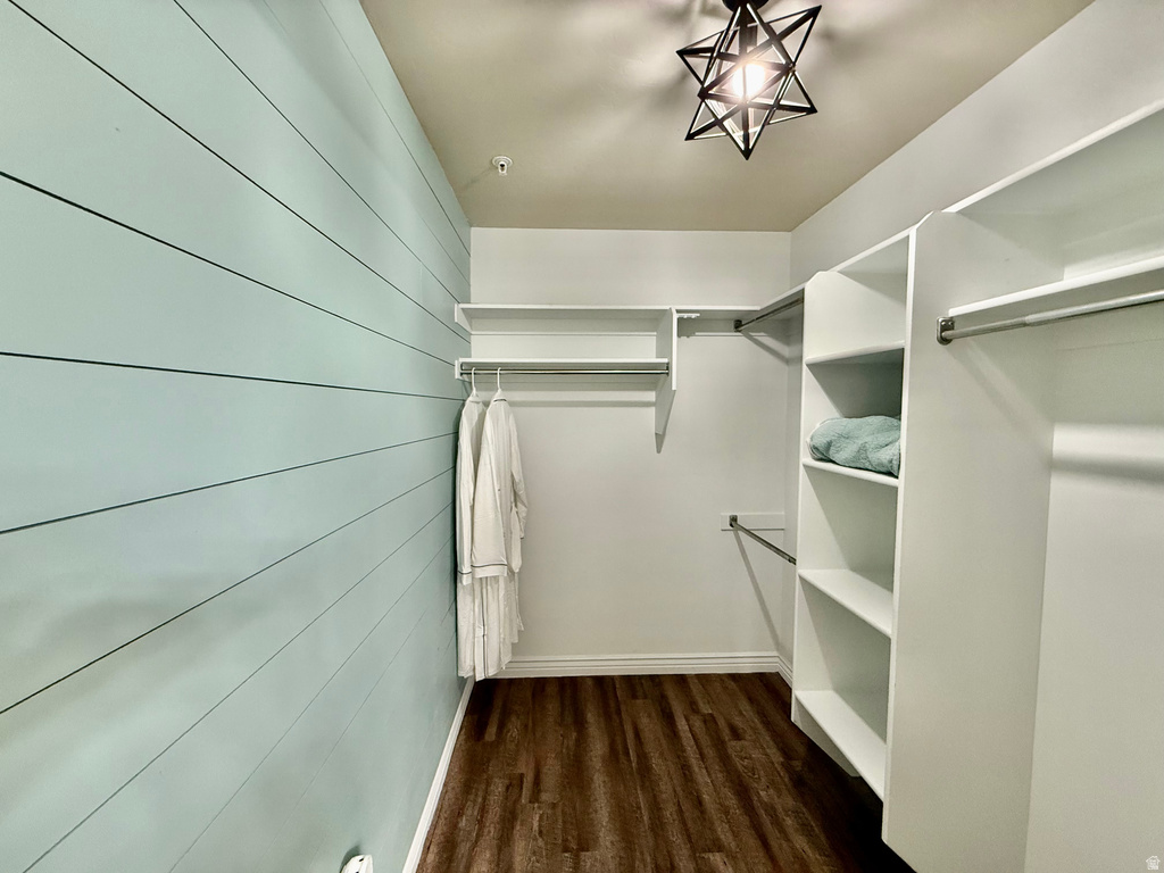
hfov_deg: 102.1
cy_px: 436
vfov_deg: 85.7
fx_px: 471
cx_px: 582
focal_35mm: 14
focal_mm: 2.22
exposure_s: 1/120
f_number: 2.2
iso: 320
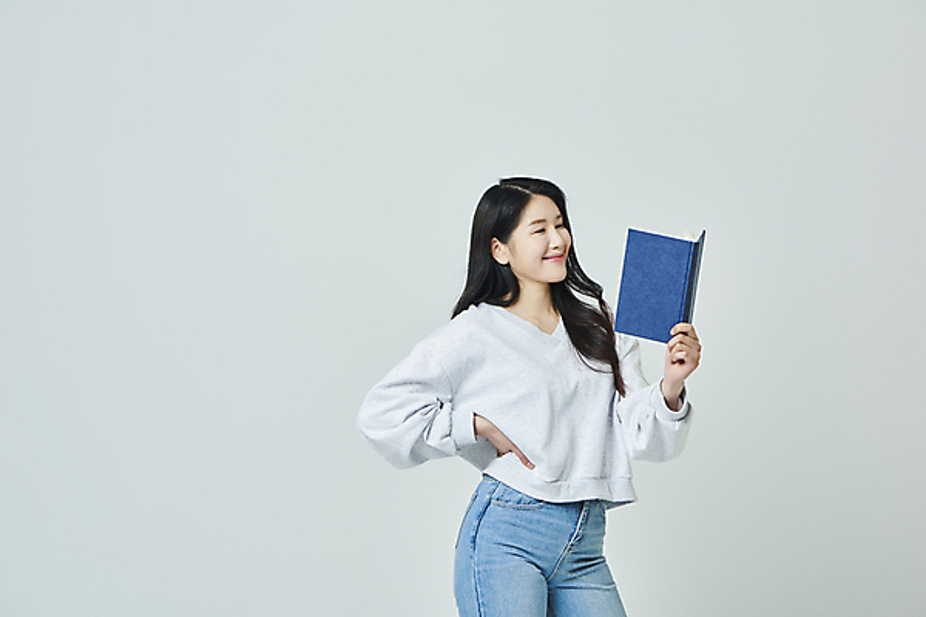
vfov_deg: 19.5
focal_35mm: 70
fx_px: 1800
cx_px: 463
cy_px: 308
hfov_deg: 28.8
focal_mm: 70
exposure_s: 1/125
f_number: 11
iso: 100
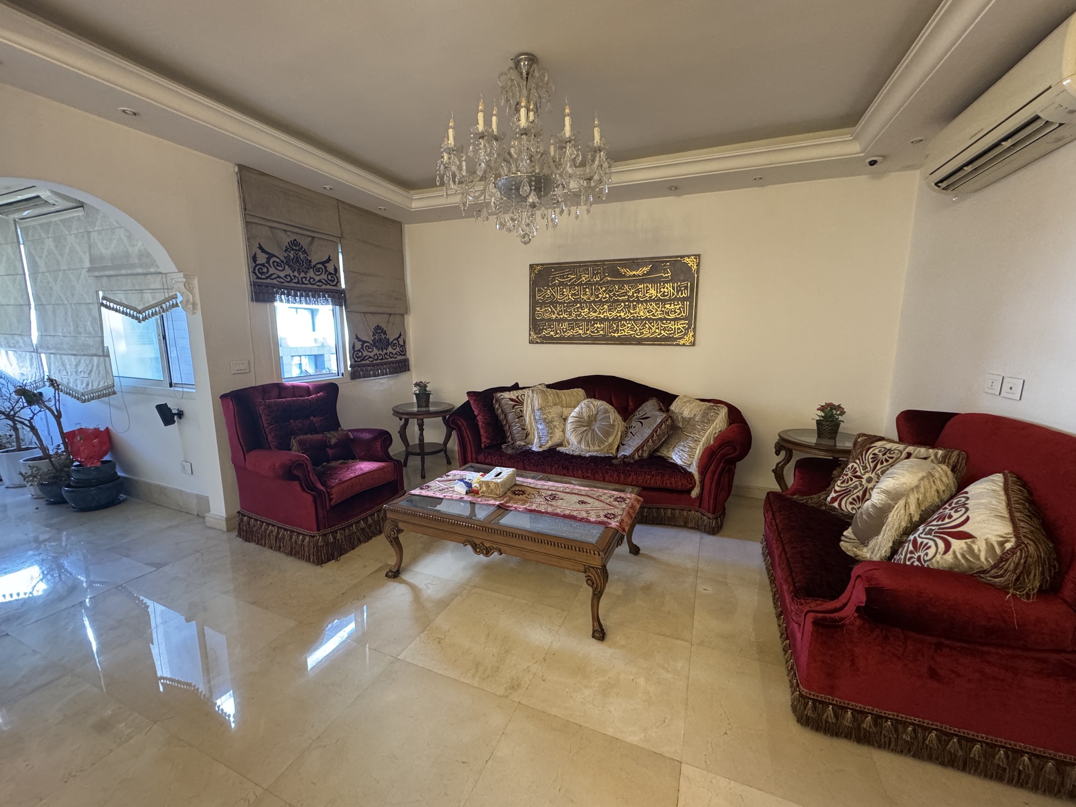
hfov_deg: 102.1
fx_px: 435
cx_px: 538
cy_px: 404
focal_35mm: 14
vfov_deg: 85.7
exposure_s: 1/51
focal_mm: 2.22
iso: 500
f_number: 2.2
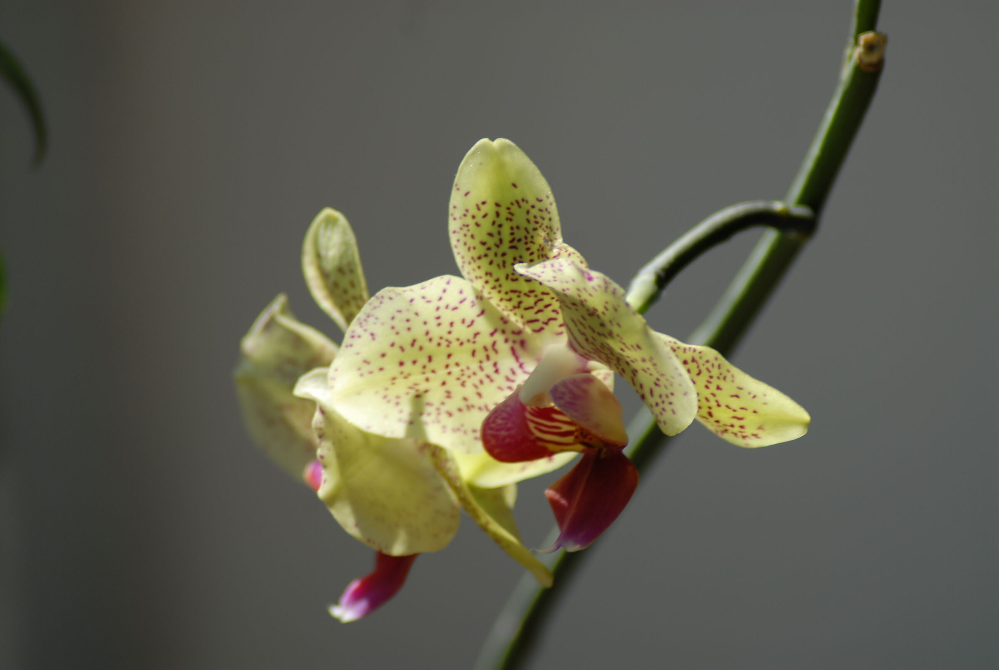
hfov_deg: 4.6
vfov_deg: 3.1
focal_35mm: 450
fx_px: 12513
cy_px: 335
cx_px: 500
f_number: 7.1
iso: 100
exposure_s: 1/180
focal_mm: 300
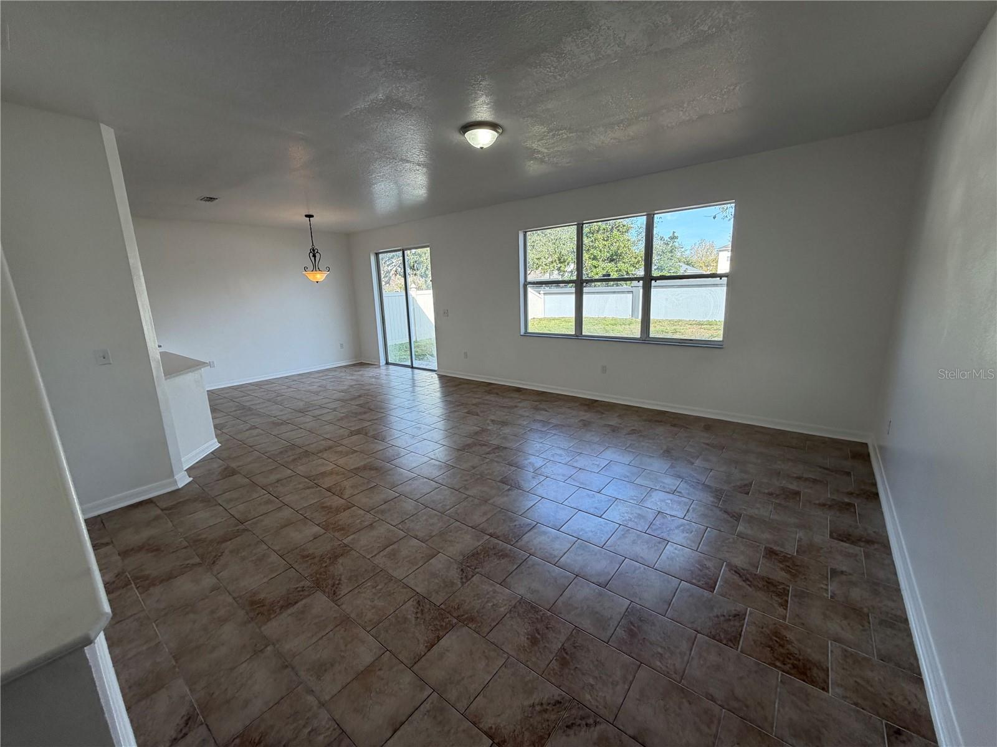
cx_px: 498
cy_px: 374
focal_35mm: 14
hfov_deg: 102.1
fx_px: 403
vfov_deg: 85.7
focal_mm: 2.22
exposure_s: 1/126
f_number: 2.2
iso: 50
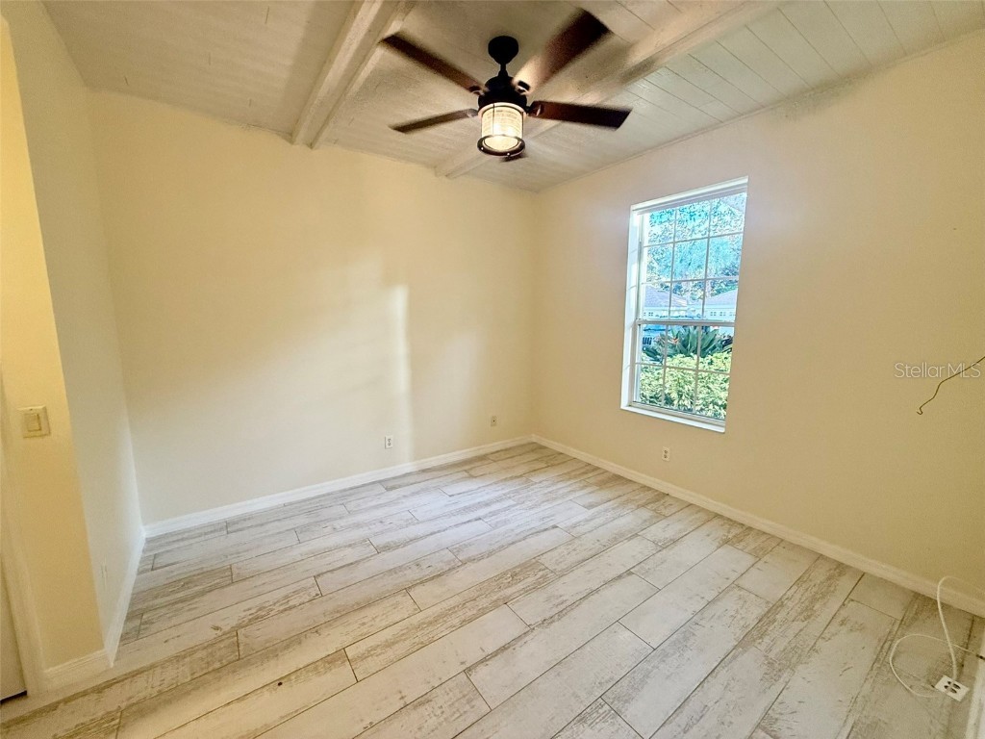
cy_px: 370
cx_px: 492
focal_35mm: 14
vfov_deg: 85.7
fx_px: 398
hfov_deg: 102.1
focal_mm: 2.22
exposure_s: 1/120
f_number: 2.2
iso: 200
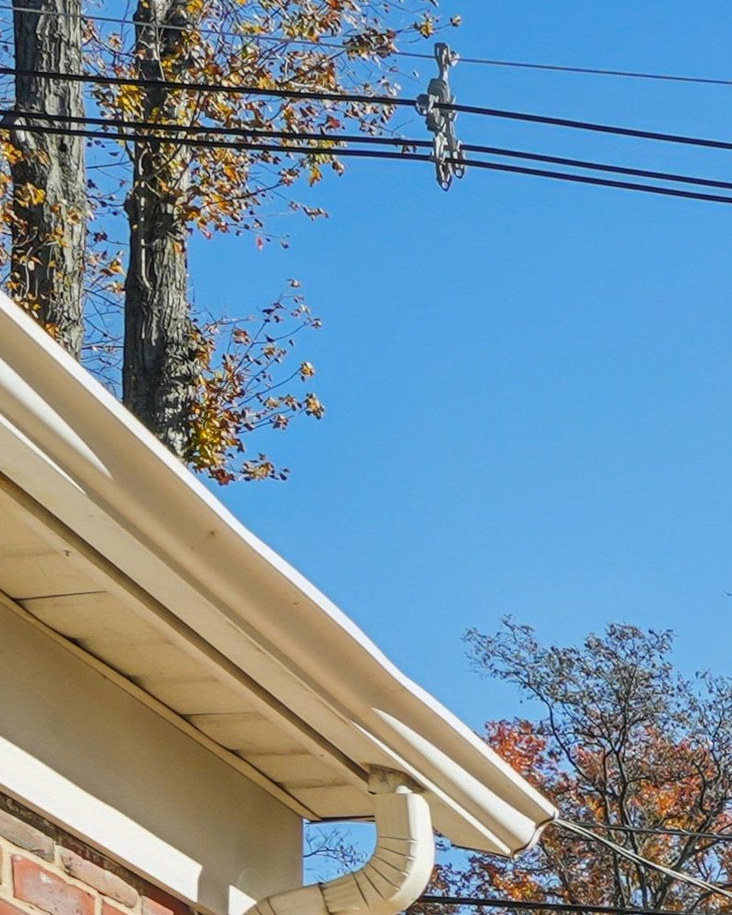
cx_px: 2147
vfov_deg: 15.3
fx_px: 2818
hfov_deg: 10.6
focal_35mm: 104
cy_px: 1750
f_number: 9
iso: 160
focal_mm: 16
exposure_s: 1/80
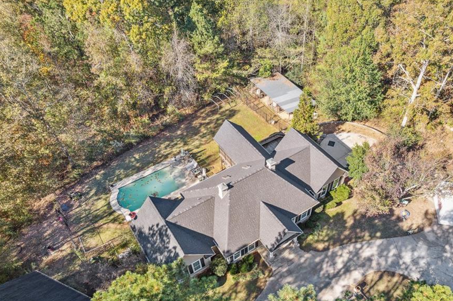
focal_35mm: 26
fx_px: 327
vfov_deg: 49.4
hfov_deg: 69.3
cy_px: 167
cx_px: 248
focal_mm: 8.4
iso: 100
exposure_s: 1/500
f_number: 2.8
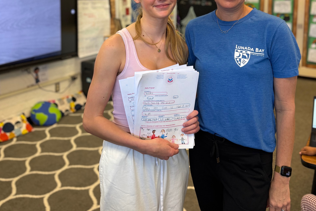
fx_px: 325
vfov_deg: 34.3
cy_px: 29
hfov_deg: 51.9
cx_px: 169
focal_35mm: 37
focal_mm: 6.76
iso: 160
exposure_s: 1/120
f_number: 1.78
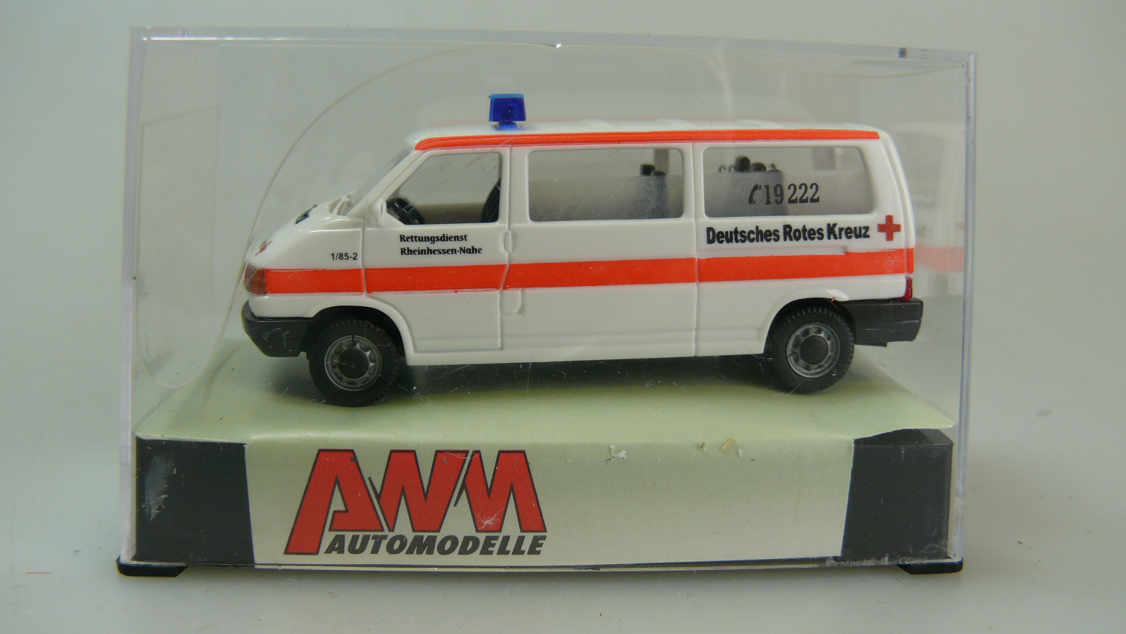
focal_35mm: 39
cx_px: 564
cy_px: 303
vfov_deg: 30.4
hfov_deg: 51.6
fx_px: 1165
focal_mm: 7.4
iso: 100
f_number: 4
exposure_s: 1/160
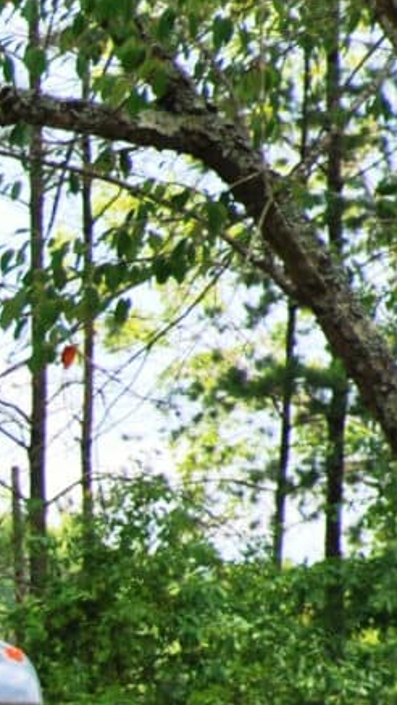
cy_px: 959
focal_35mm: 664
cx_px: -1070
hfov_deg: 1.8
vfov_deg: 3.2
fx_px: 12419
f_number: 5.6
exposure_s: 1/250
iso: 200
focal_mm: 90
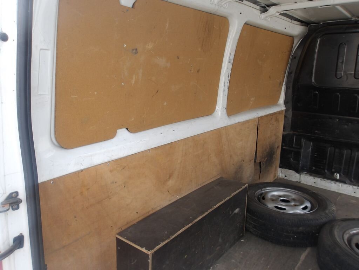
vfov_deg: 51.4
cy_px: 135
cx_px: 180
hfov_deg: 65.3
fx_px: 280
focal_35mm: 27
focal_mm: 4.9
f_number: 3
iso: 100
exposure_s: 1/188
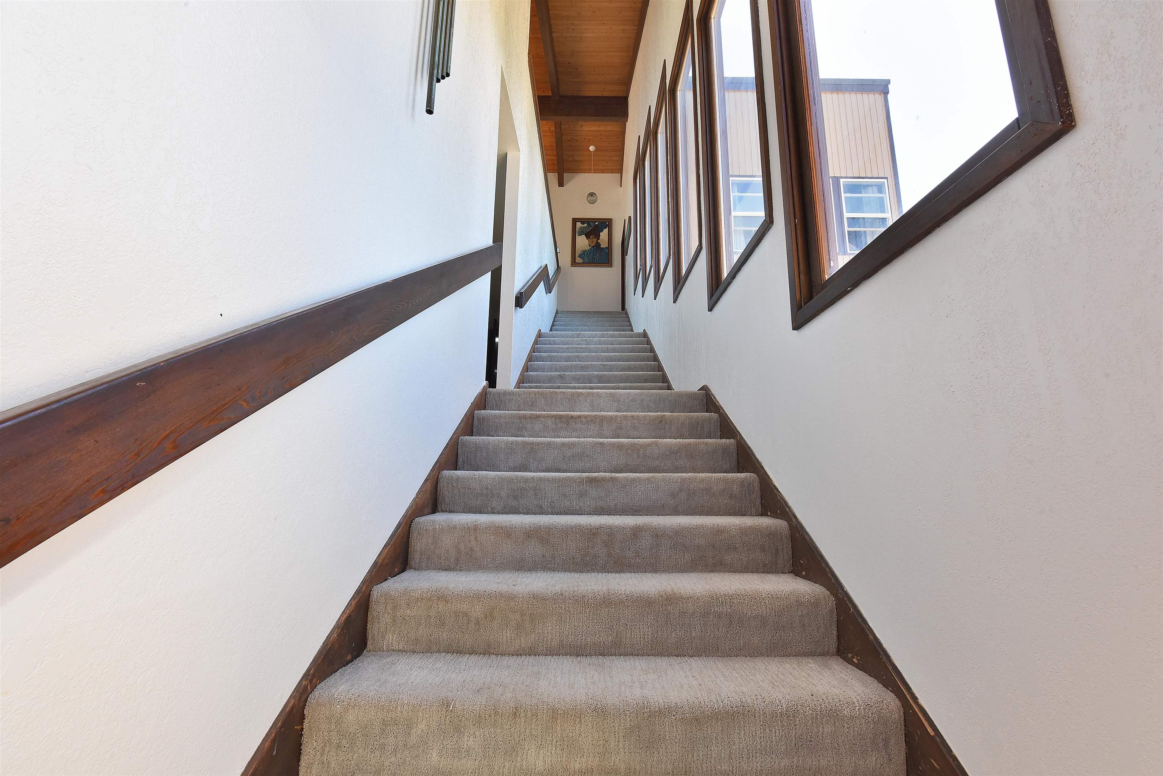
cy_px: 388
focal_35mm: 15
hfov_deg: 100.4
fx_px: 485
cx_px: 582
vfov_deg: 77.4
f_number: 16
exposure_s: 1/60
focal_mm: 15
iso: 640
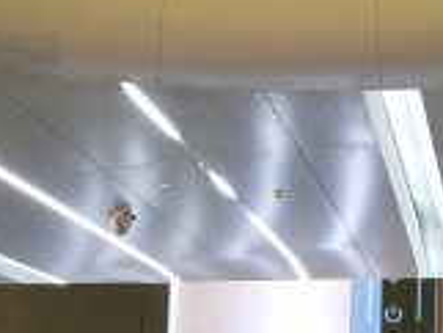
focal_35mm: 119
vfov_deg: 11.6
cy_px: 581
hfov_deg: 16.5
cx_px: 250
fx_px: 1524
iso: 130
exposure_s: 1/50
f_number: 1.8
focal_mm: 3.95
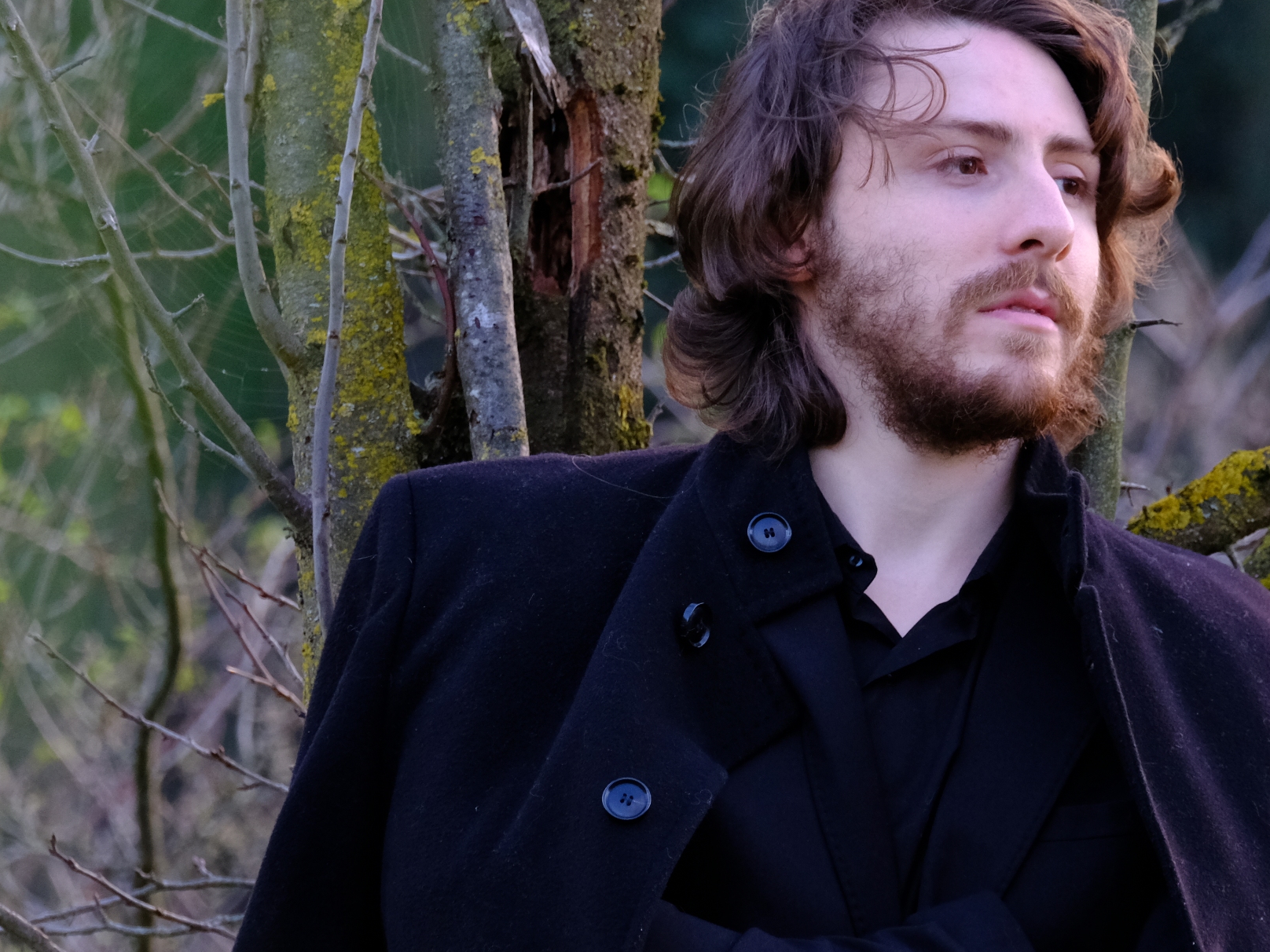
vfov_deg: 3.2
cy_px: 530
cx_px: 814
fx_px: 16803
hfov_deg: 4.3
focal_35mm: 458
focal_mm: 181.9
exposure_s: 1/250
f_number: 6.4
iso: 1600
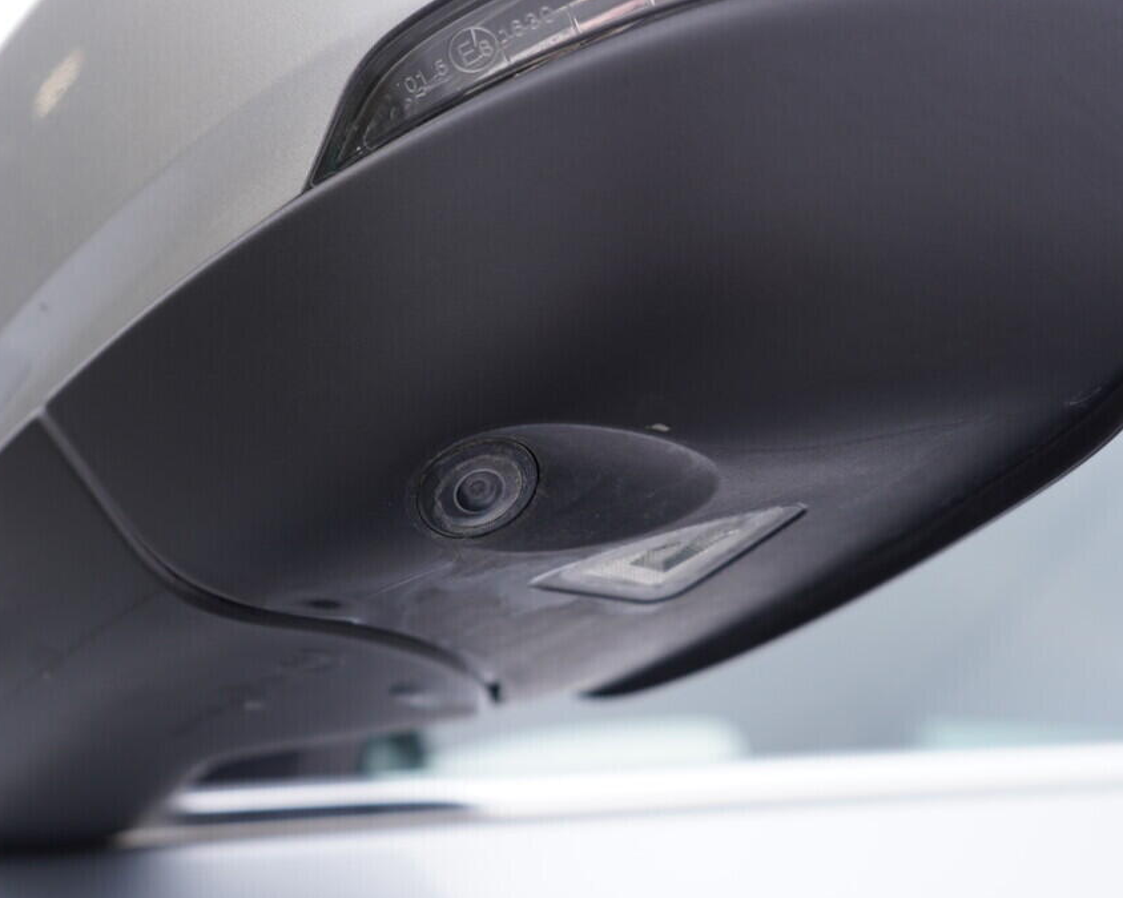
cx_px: 516
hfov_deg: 44.8
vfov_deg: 36.5
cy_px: 452
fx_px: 1363
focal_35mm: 41
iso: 125
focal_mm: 24
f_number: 3.5
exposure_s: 1/60
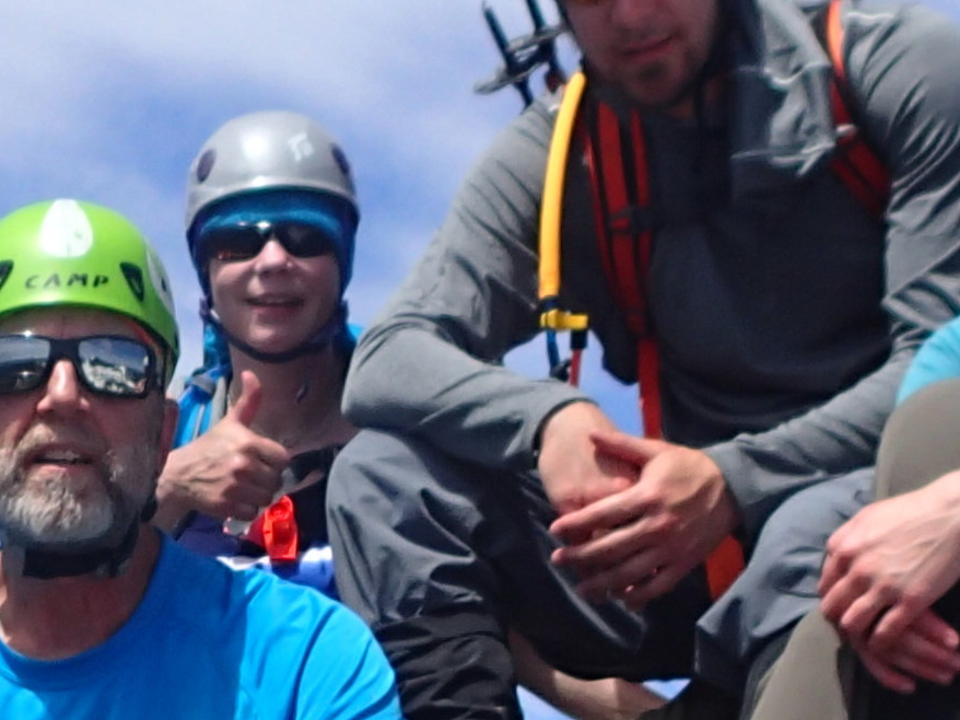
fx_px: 3133
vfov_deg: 12.6
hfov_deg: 17.3
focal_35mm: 113
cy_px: 983
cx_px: 169
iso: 100
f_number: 8
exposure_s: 1/320
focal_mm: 4.5
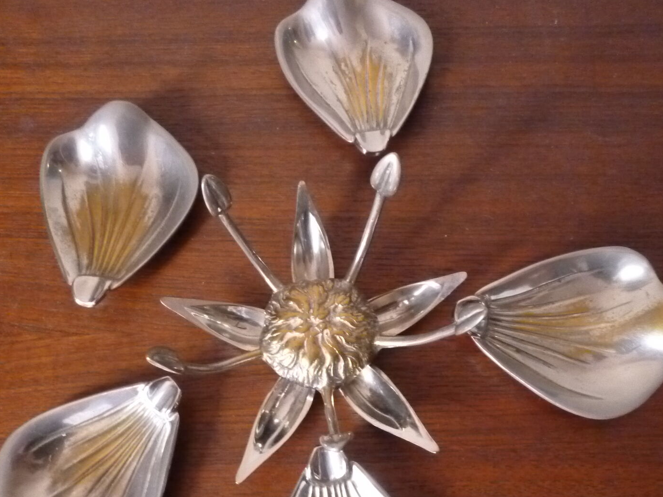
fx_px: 709
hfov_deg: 50.1
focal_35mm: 37
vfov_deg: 38.2
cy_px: 337
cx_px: 325
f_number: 2.8
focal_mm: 4.5
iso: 800
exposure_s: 1/8
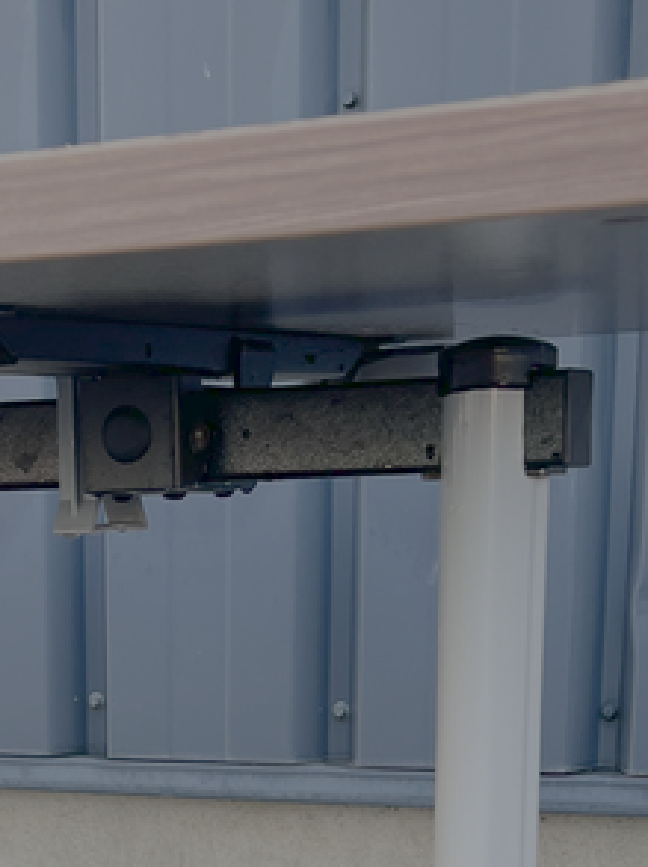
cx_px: 44
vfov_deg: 19.8
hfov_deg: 16.0
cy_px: 1127
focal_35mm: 91
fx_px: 2276
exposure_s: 1/121
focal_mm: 5.7
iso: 50
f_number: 1.5
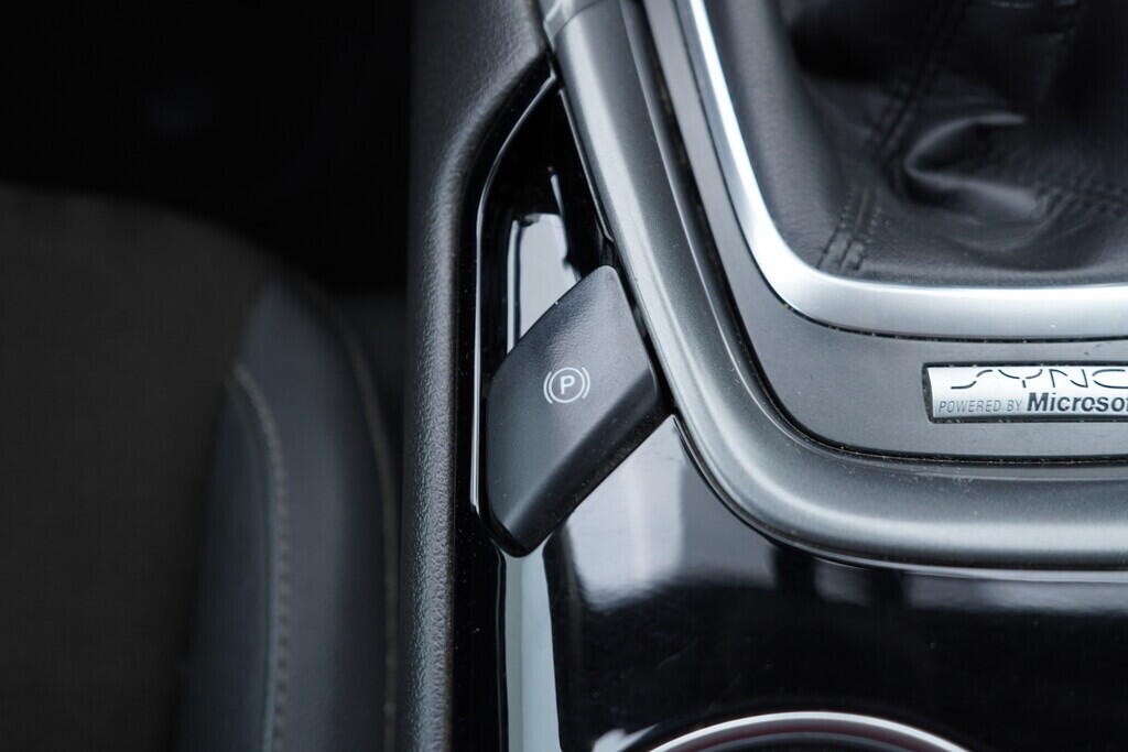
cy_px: 376
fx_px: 1128
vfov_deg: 36.9
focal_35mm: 36
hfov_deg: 53.1
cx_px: 564
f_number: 2.8
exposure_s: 1/40
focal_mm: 24
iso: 200
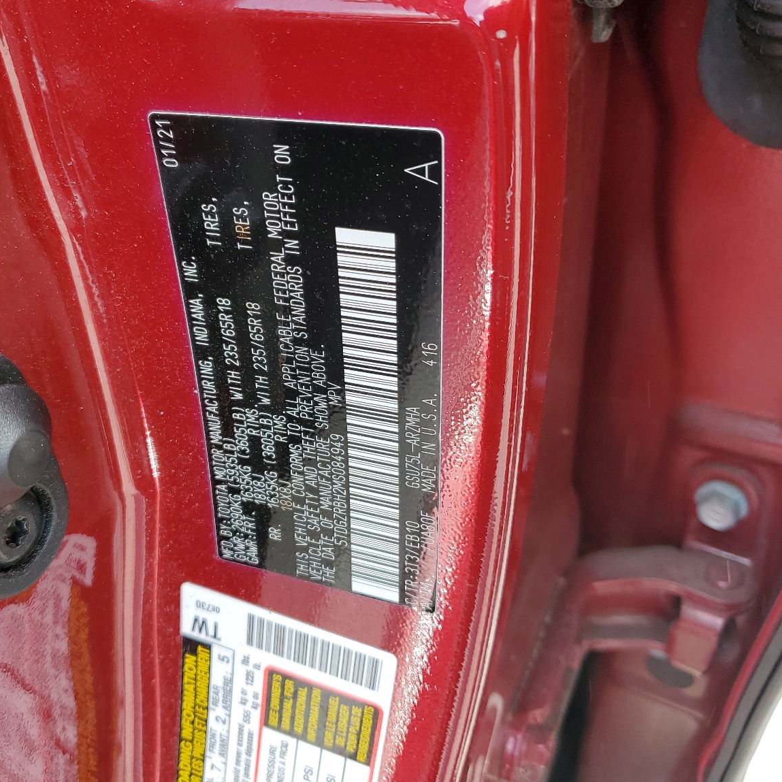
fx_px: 818
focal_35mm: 32
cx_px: 308
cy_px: 397
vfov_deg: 51.1
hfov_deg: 50.7
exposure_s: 1/182
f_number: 1.5
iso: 50
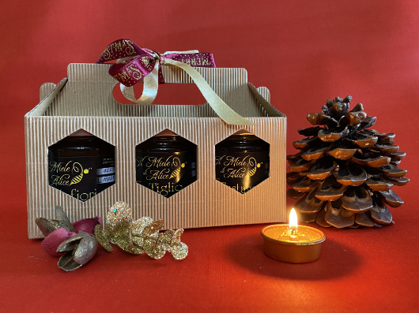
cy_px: 156
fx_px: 315
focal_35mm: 26
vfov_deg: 53.0
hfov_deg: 67.3
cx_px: 210
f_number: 1.8
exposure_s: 1/33
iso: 400
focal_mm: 4.2
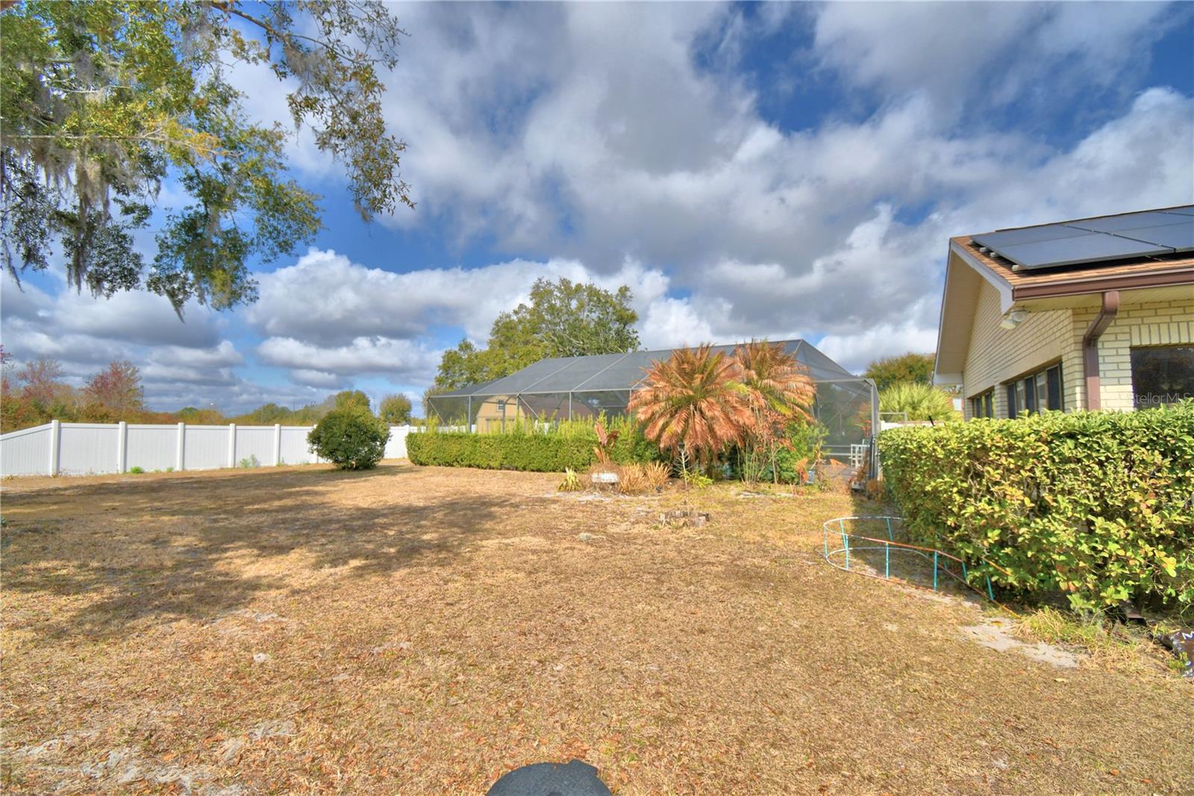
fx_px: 497
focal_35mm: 15
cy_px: 398
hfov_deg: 100.4
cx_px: 597
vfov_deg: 77.3
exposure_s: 1/1600
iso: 100
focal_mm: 10
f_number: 4.5
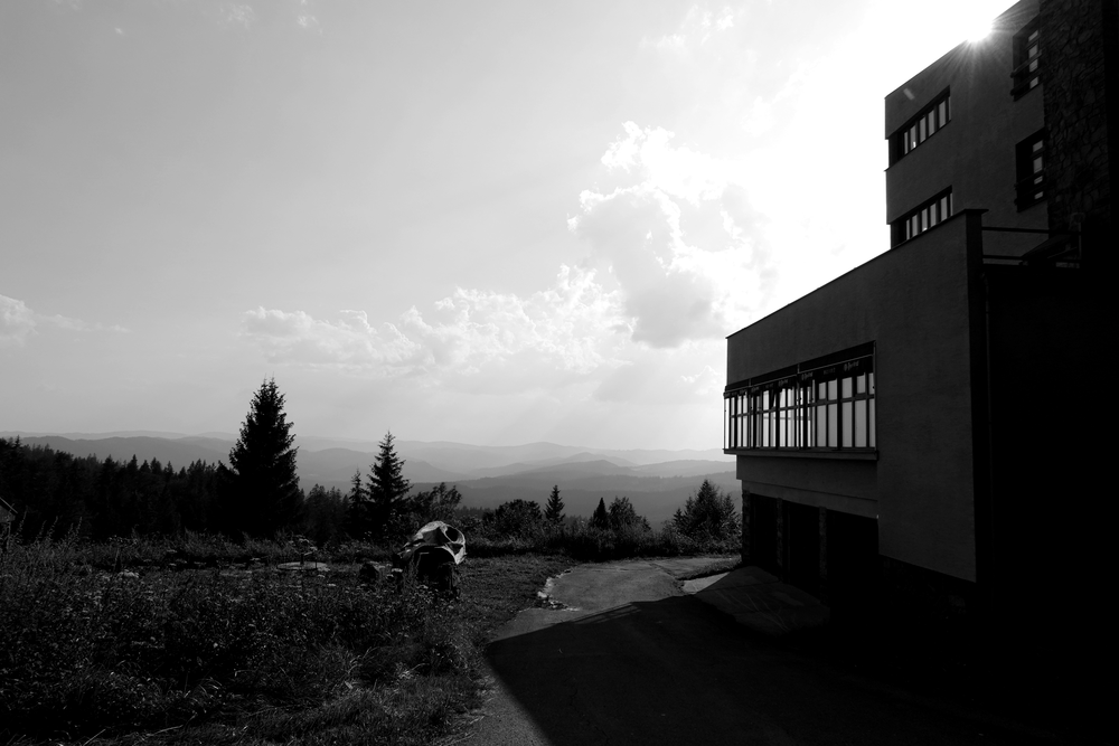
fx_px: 746
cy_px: 373
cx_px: 560
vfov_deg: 53.1
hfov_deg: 73.7
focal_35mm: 24
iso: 125
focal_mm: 9
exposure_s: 1/640
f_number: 8
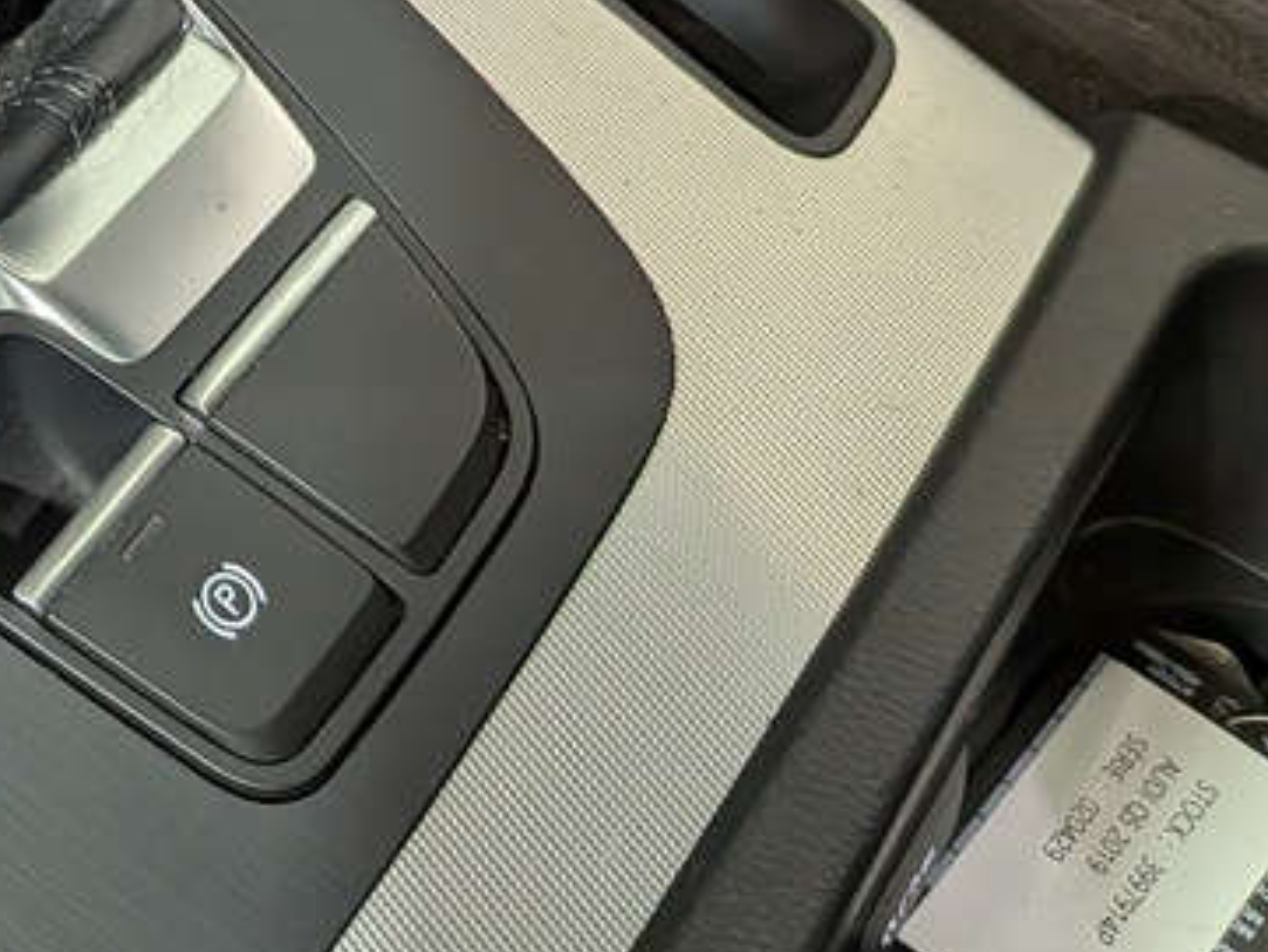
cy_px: -232
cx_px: -386
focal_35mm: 68
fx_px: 2492
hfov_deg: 24.8
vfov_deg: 20.1
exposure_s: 1/110
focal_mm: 4.53
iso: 104
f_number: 1.7
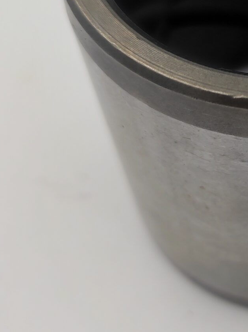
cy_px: 140
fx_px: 727
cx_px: 311
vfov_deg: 25.7
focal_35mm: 76
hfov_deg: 18.2
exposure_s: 1/148
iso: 50
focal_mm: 4.7
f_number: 1.79
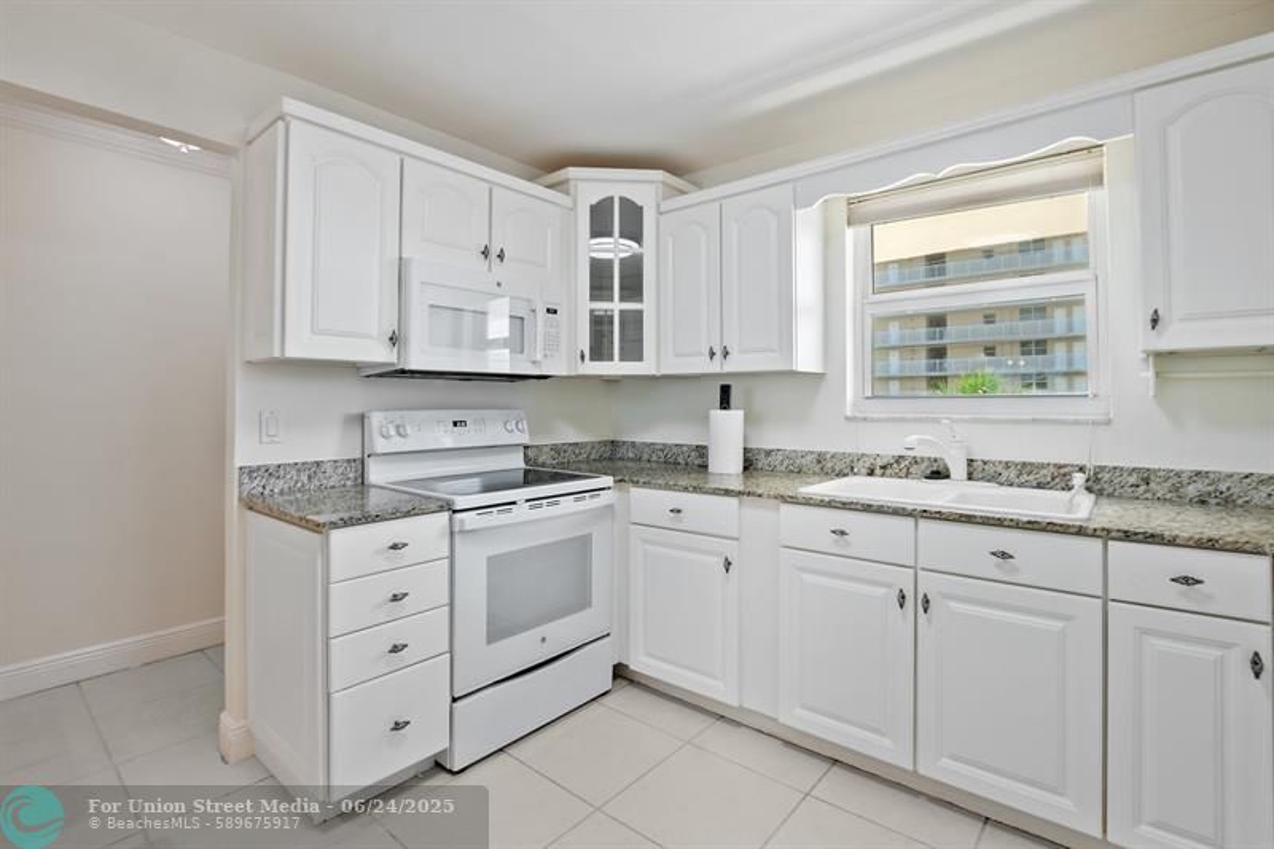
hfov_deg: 100.4
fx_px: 531
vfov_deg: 77.3
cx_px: 637
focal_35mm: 15
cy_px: 424
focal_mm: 10
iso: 360
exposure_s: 1/15
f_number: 8
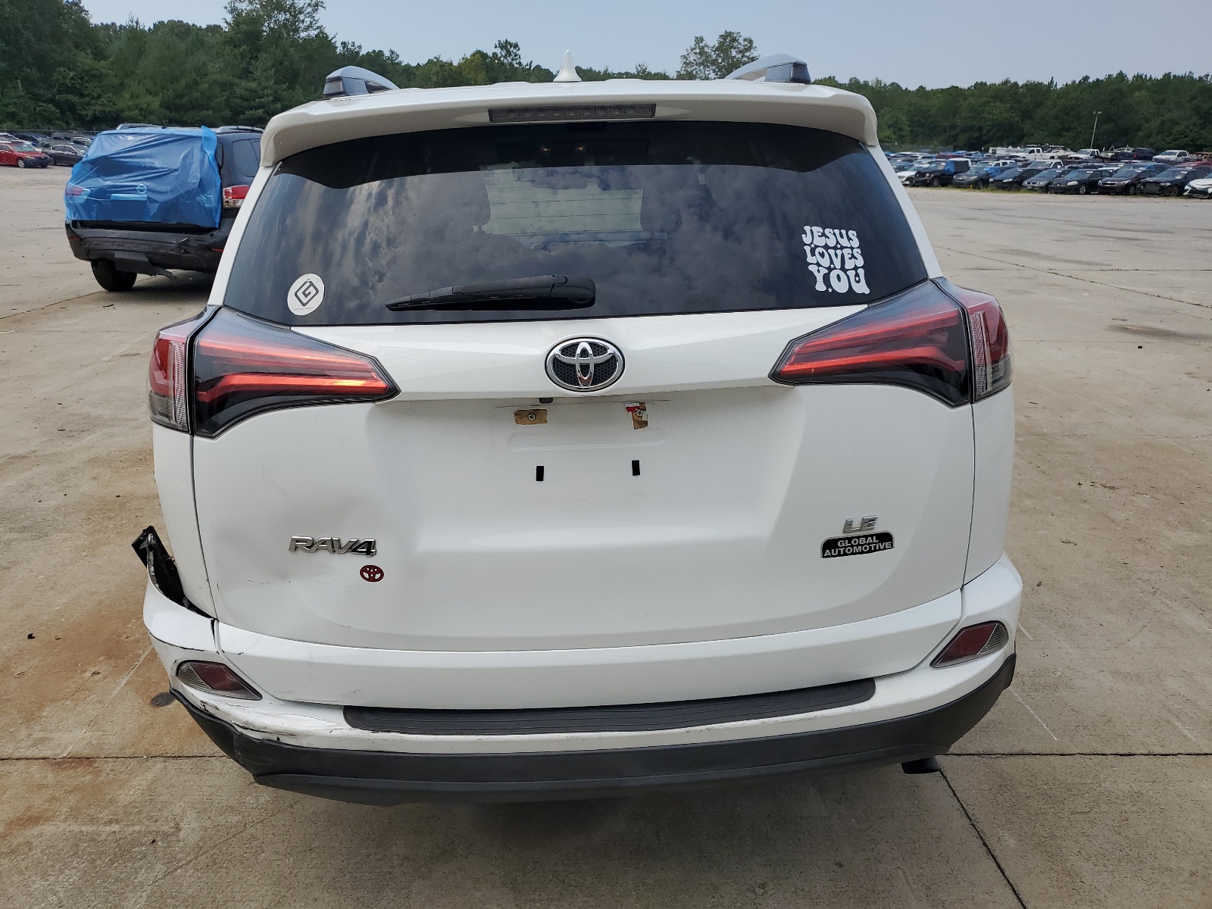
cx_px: 606
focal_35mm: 26
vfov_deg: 53.1
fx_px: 910
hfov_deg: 67.3
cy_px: 454
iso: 50
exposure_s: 1/5000
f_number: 1.5
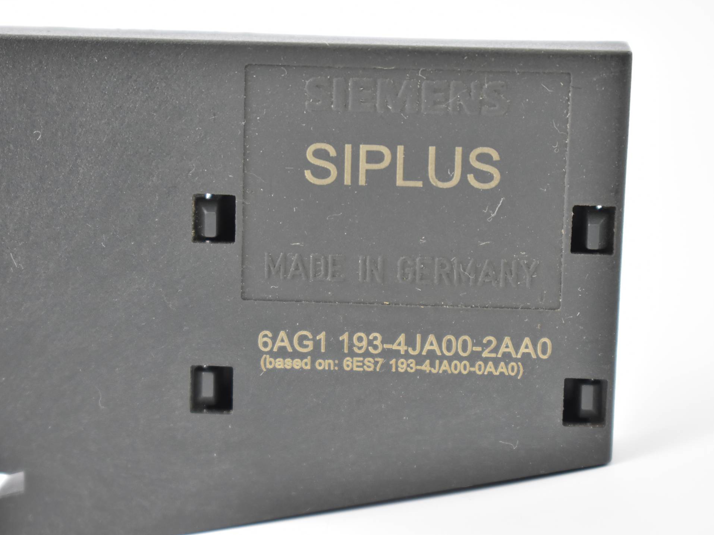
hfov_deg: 21.9
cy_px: 267
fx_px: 1847
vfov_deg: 16.5
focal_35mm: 90
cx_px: 325
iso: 800
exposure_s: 1/100
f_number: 5.6
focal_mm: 55
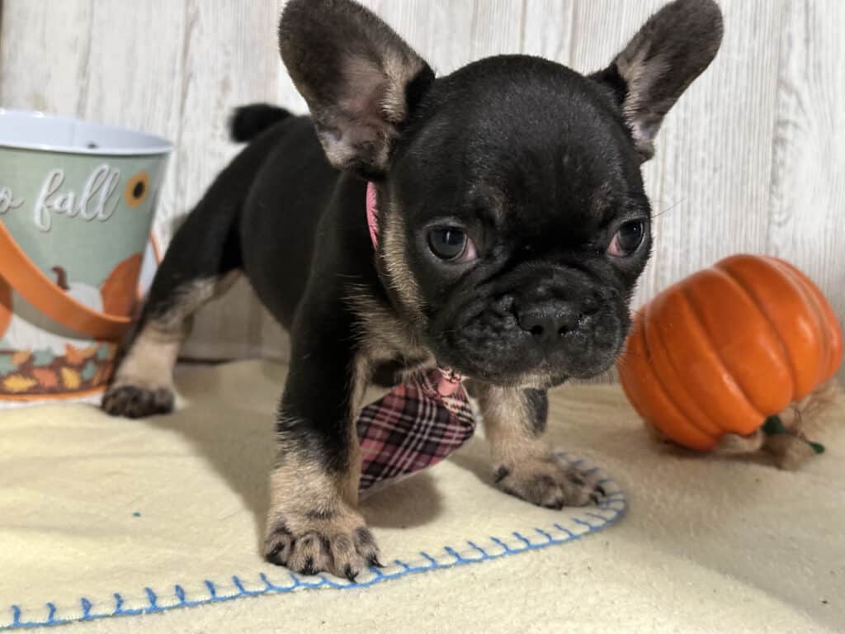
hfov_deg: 39.7
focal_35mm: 48
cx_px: 422
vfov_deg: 30.3
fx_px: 1172
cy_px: 317
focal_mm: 6.86
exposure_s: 1/24
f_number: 1.78
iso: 640
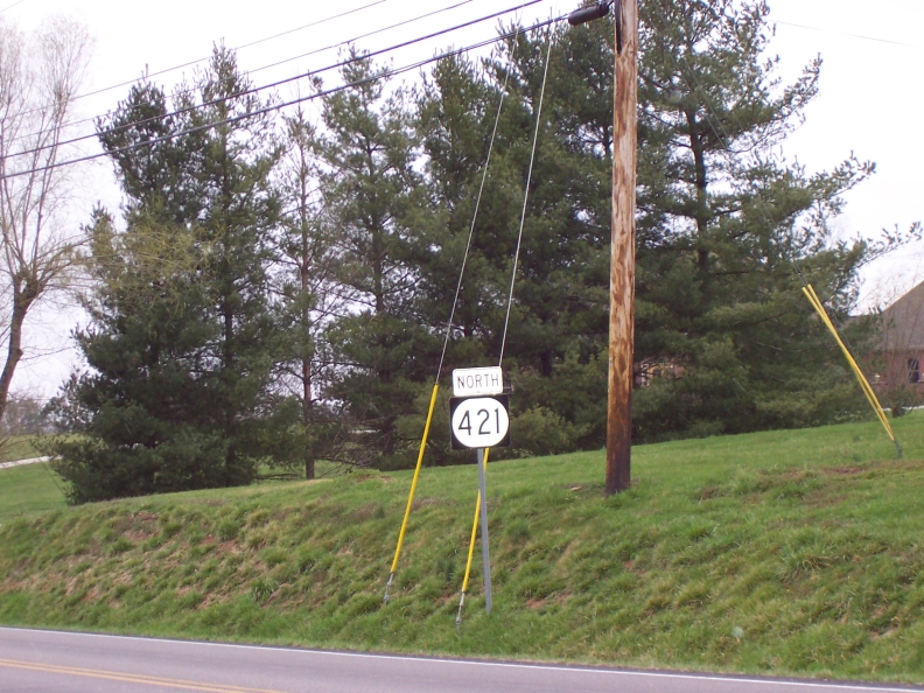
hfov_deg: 17.7
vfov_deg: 13.3
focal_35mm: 111
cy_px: 346
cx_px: 462
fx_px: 2963
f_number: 4.8
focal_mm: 16.8
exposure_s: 1/90
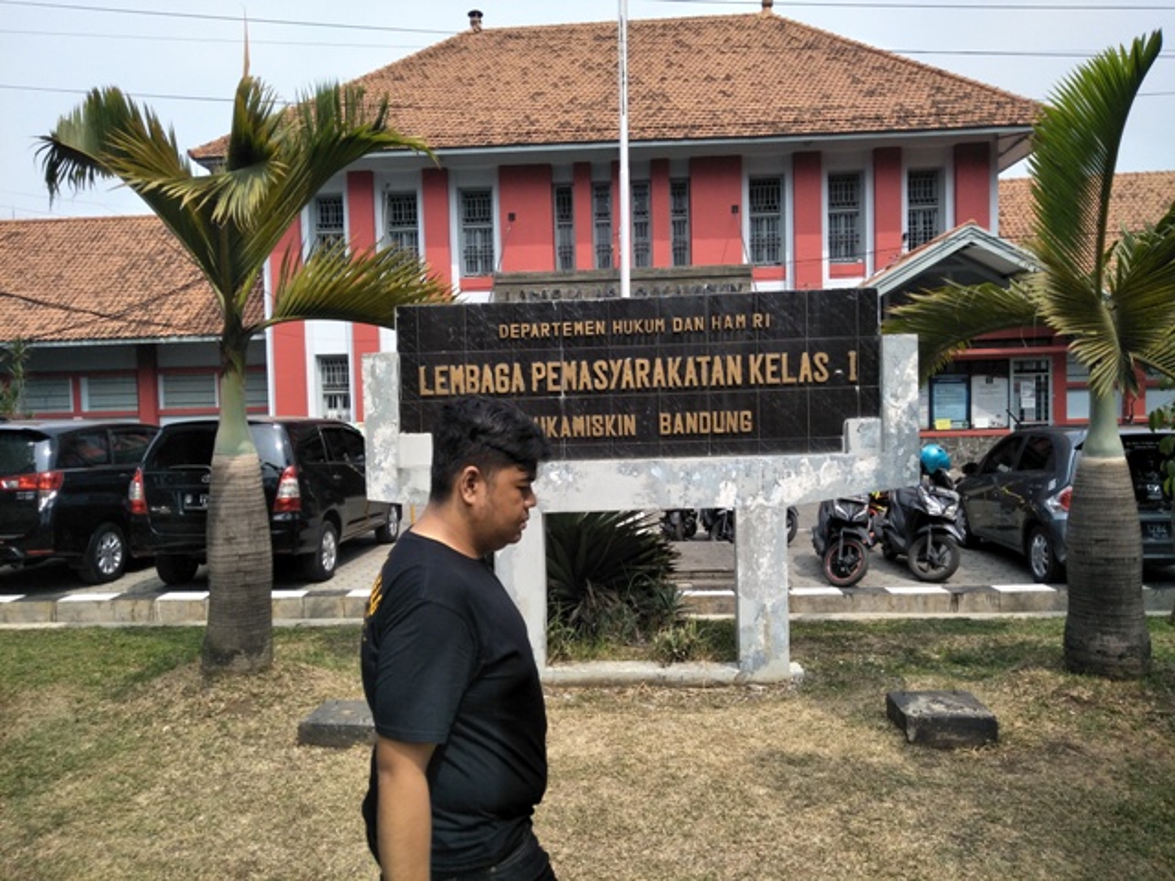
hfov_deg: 81.7
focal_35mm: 20
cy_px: 440
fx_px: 679
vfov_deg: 66.0
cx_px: 588
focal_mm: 3.46
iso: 45
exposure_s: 1/795
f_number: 2.2
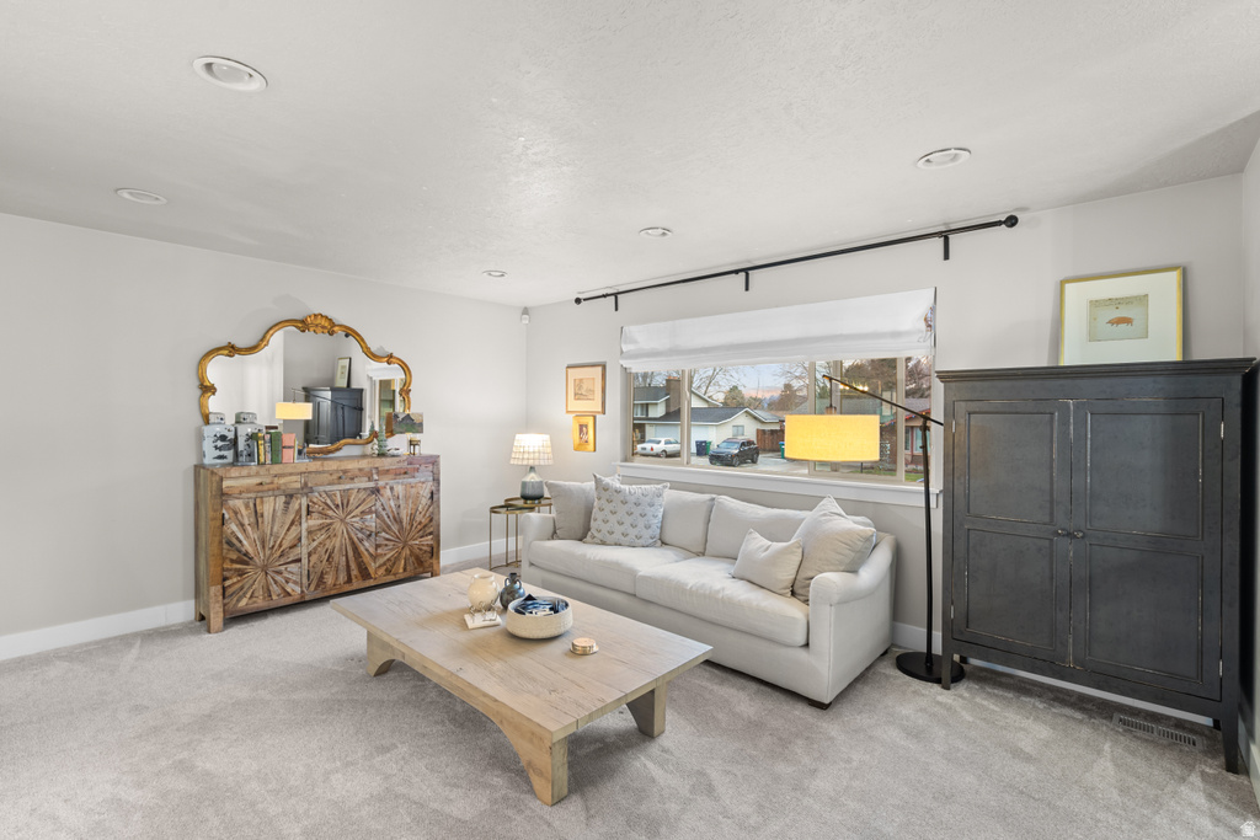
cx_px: 630
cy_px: 420
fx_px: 560
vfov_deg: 73.8
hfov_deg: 96.7
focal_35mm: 16
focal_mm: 16
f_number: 9
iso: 500
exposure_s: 1/1.25
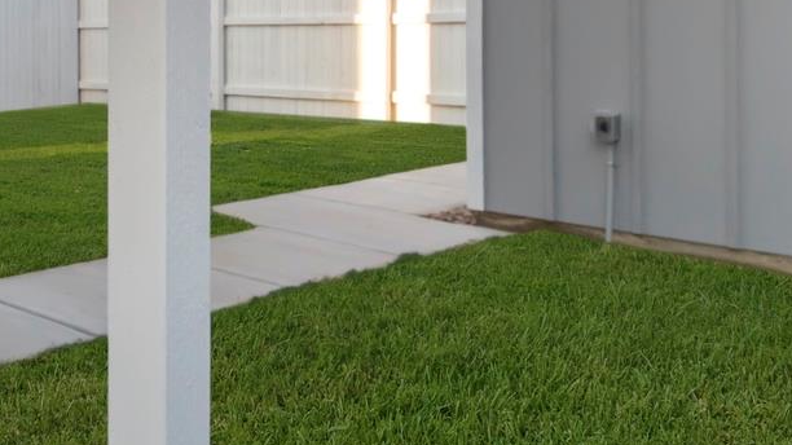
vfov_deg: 11.9
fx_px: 2100
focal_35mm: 100
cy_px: -61
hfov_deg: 20.5
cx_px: -37
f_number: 8
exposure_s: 1/500
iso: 400
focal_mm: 24
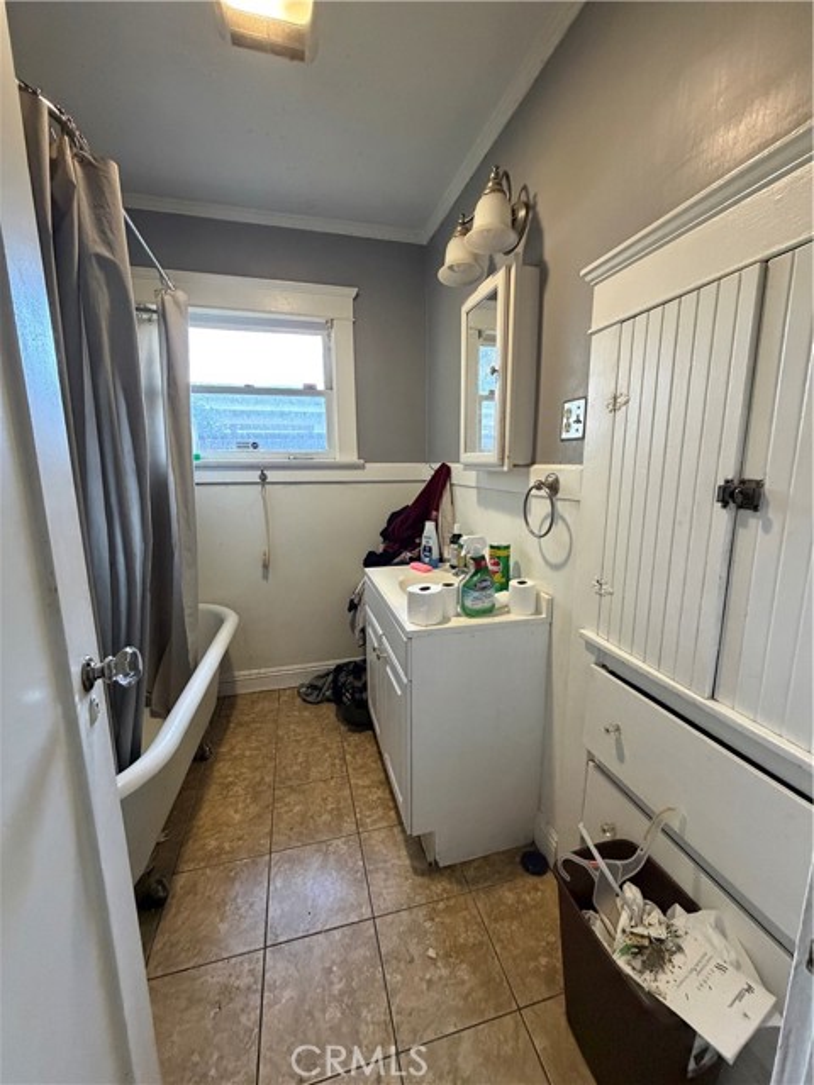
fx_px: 439
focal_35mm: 14
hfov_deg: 85.7
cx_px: 407
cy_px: 542
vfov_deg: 102.1
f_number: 2.2
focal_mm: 2.22
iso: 640
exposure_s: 1/60
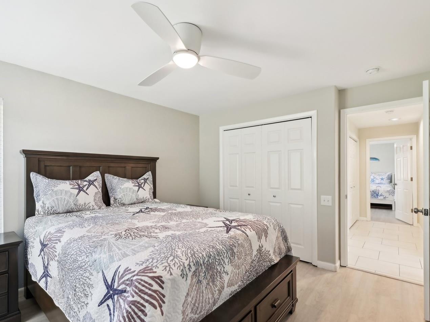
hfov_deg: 91.0
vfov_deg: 74.7
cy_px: 169
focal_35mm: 17
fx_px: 211
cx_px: 206
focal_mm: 14
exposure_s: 1/15
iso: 400
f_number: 8
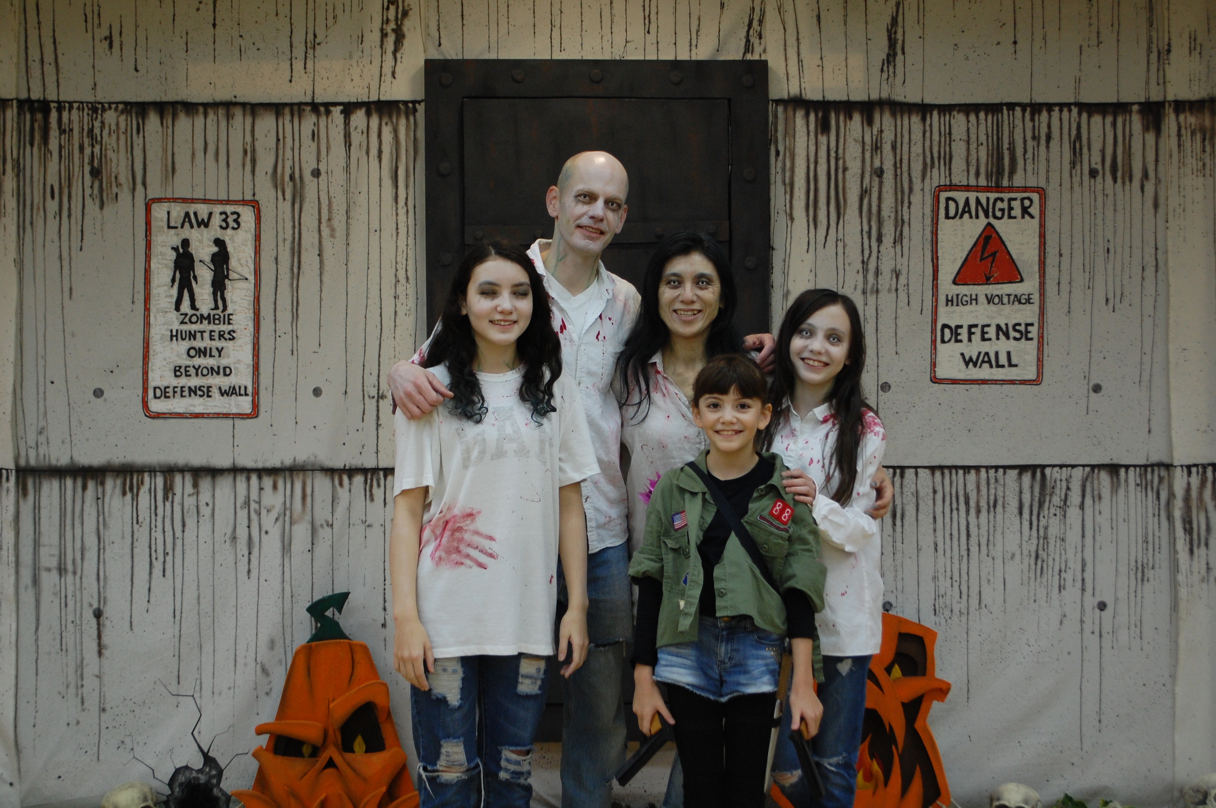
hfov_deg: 37.9
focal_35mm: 52
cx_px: 608
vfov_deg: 25.7
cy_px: 404
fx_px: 1772
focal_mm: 35
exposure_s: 1/30
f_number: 5.3
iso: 640
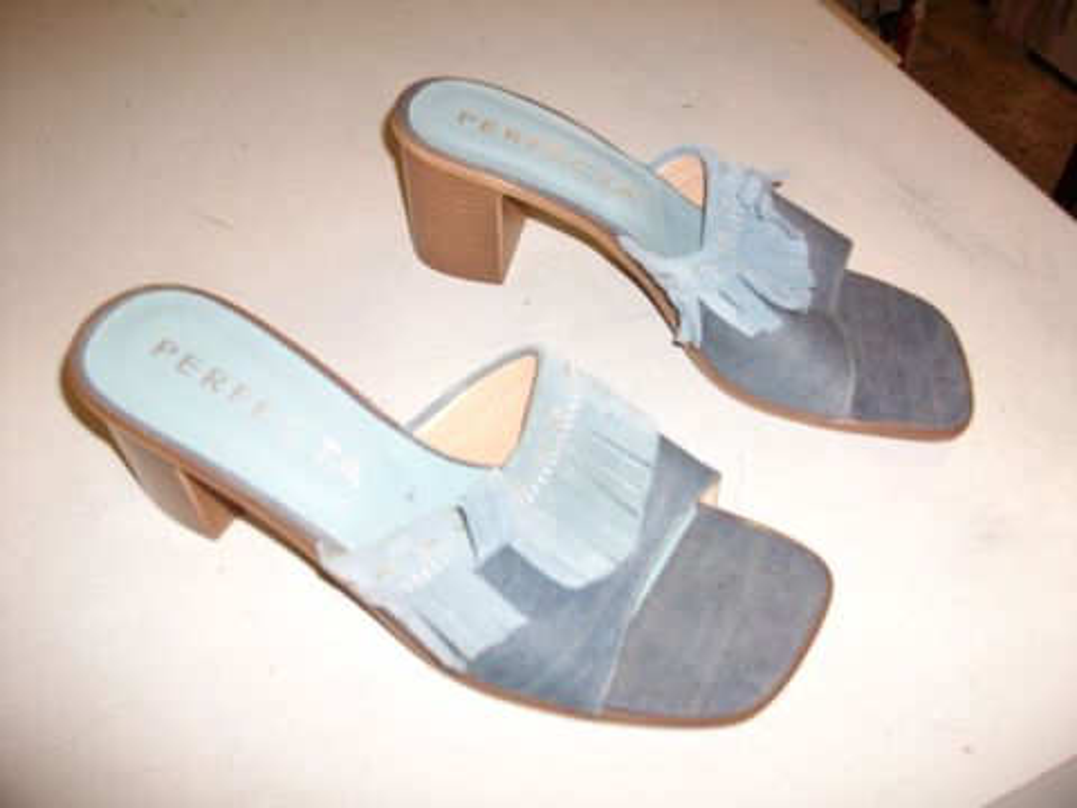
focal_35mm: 32
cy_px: 404
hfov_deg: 56.8
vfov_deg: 44.2
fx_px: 996
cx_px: 538
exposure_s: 1/40
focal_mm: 5.7
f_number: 2.9
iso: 125
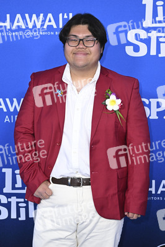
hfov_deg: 18.4
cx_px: 82
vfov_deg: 27.4
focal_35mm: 74
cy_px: 124
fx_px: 510
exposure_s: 1/200
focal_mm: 74
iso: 1600
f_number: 6.3
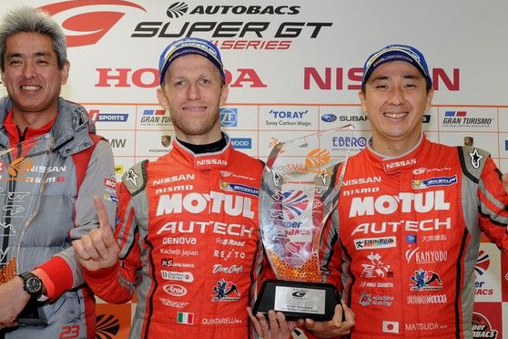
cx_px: 232
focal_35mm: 40
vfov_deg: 33.3
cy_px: 198
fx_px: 564
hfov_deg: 48.4
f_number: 6.7
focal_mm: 31
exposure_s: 1/60
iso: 800
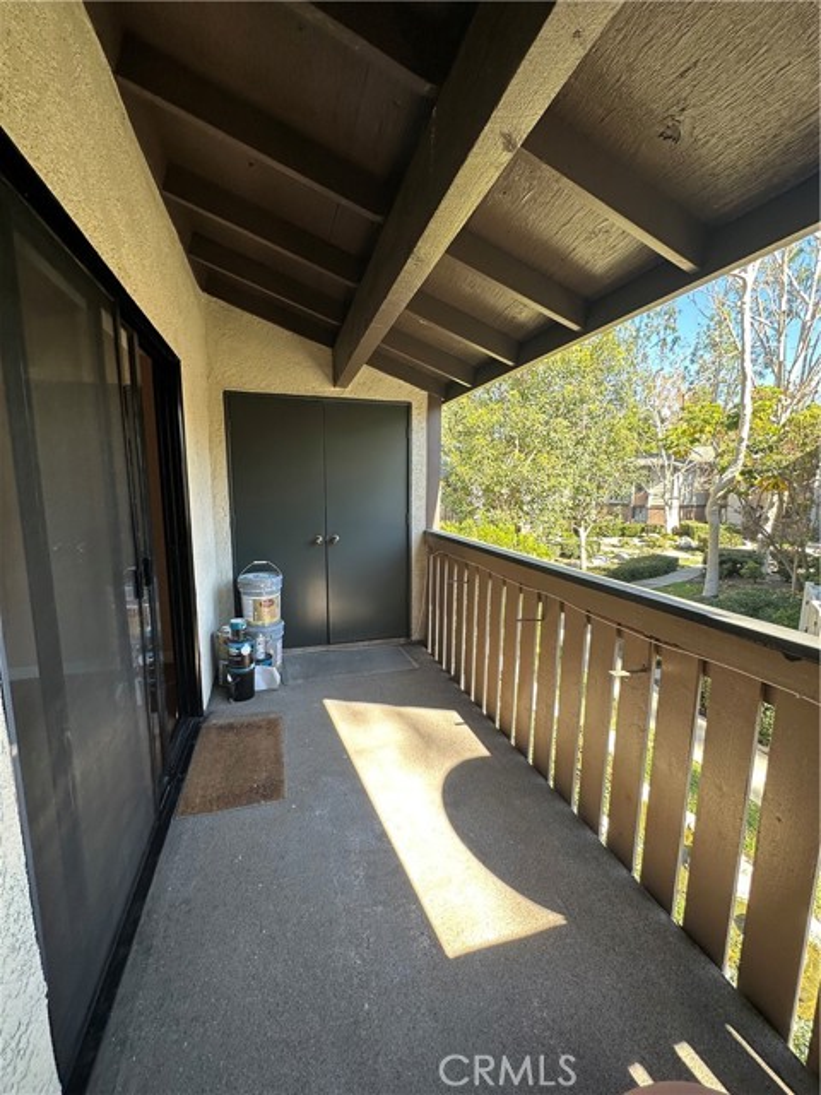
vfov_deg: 102.1
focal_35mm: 14
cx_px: 410
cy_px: 548
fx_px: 443
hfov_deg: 85.7
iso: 40
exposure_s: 1/162
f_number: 2.2
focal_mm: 2.22
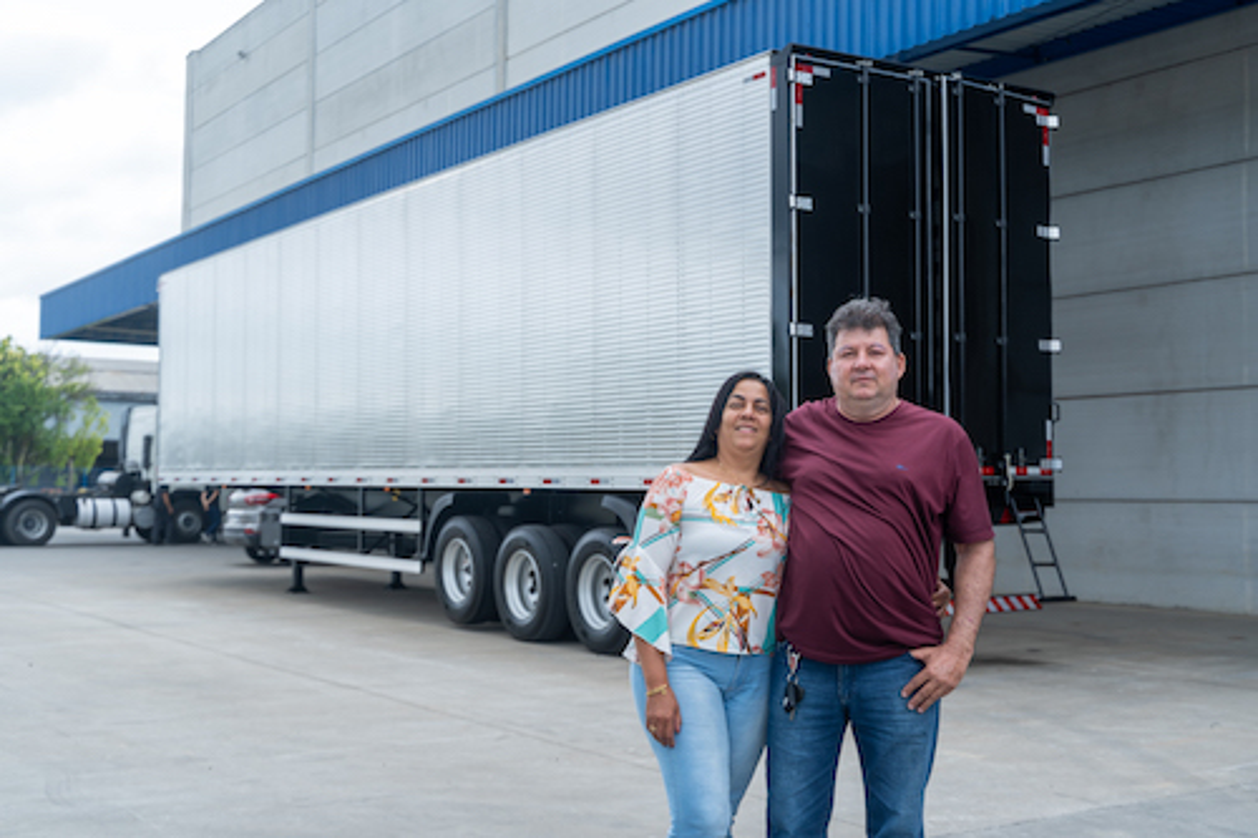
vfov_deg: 31.2
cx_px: 629
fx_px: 1502
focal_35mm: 43
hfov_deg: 45.4
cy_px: 419
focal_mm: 43
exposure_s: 1/250
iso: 100
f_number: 4
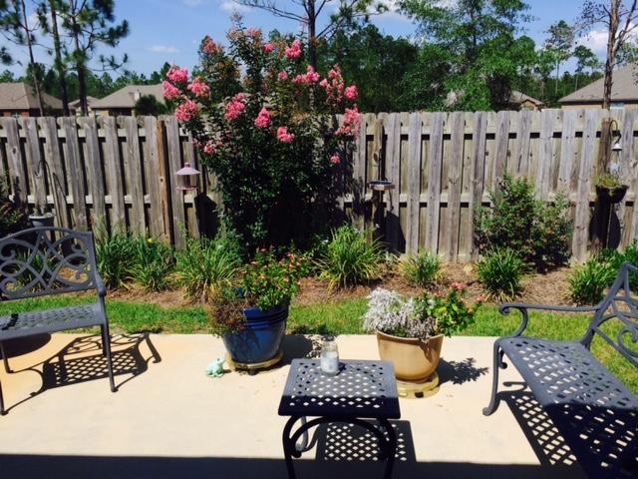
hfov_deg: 61.7
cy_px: 240
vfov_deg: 48.2
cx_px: 319
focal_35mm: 29
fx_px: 534
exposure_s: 1/3165
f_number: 2.2
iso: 32
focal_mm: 4.15
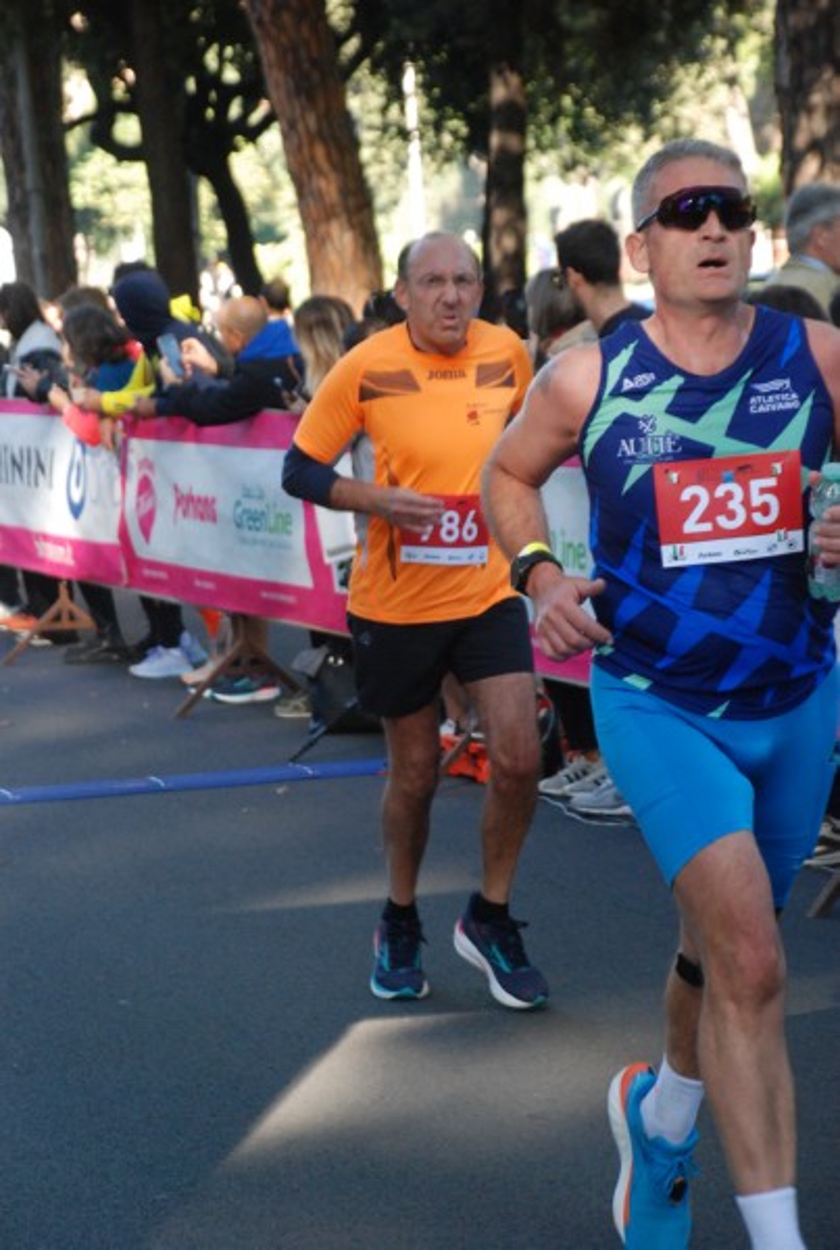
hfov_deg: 10.8
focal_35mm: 128
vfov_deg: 16.0
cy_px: 625
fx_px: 4439
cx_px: 420
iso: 1000
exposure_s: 1/250
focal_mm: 85
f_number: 5.6
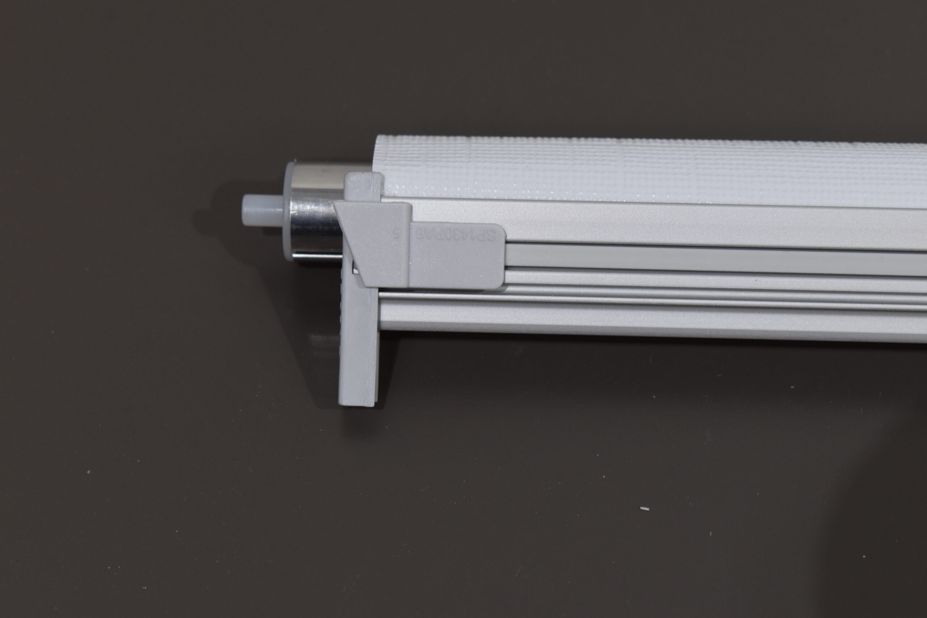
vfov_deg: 16.6
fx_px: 2124
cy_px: 309
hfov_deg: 24.6
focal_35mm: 82
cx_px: 464
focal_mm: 55
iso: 400
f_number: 8
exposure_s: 1/60
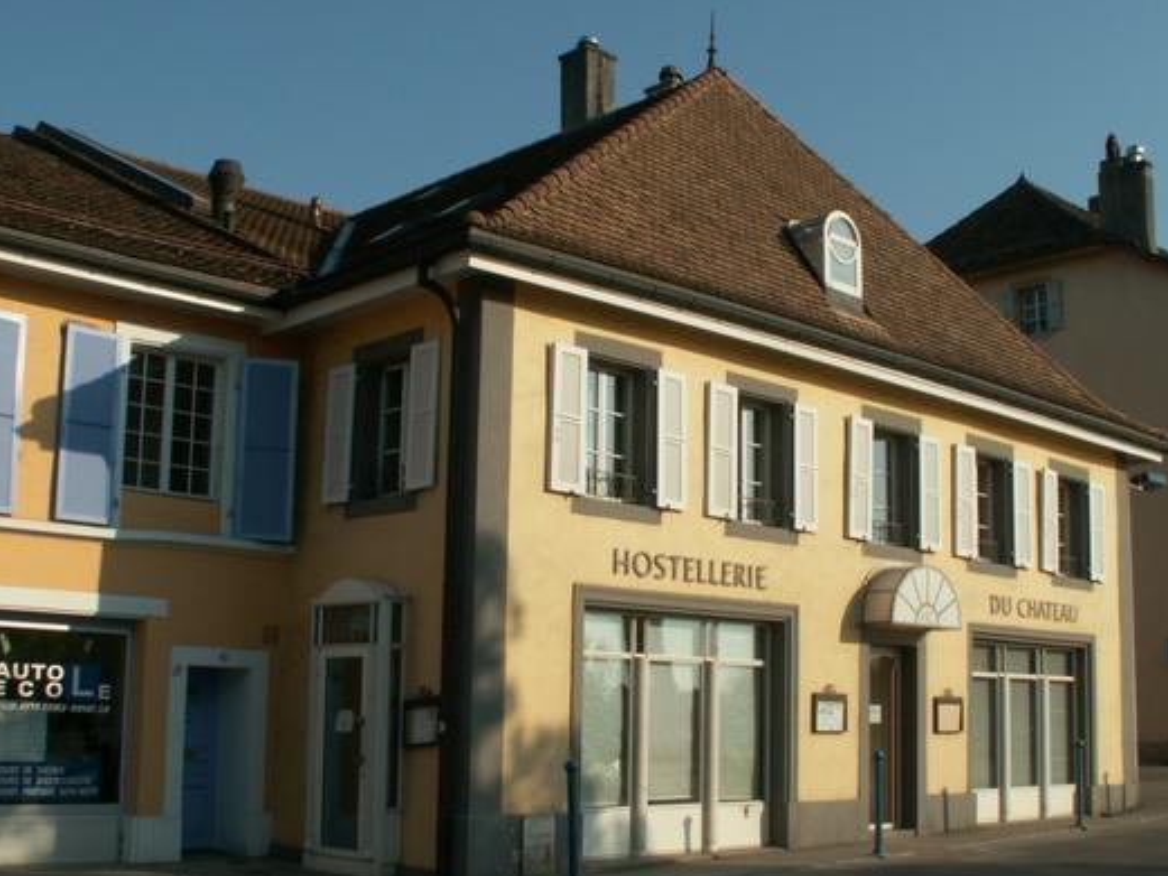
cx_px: 603
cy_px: 497
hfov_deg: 43.8
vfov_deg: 33.6
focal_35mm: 43
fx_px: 1451
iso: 50
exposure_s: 1/250
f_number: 7.1
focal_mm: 5.86
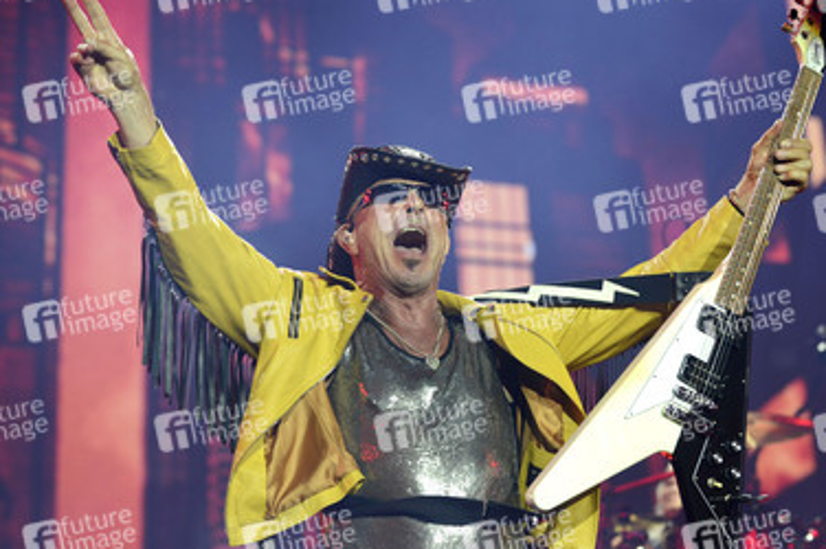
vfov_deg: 9.5
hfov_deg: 14.3
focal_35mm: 144
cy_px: 261
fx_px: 3301
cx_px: 460
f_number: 4
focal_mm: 120
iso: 1250
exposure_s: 1/800
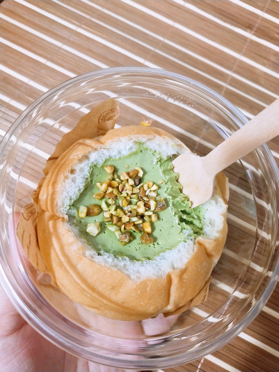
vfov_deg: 60.0
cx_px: 140
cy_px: 186
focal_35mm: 30
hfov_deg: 46.8
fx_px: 322
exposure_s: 1/33.3
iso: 379
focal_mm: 3.95
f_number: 1.8
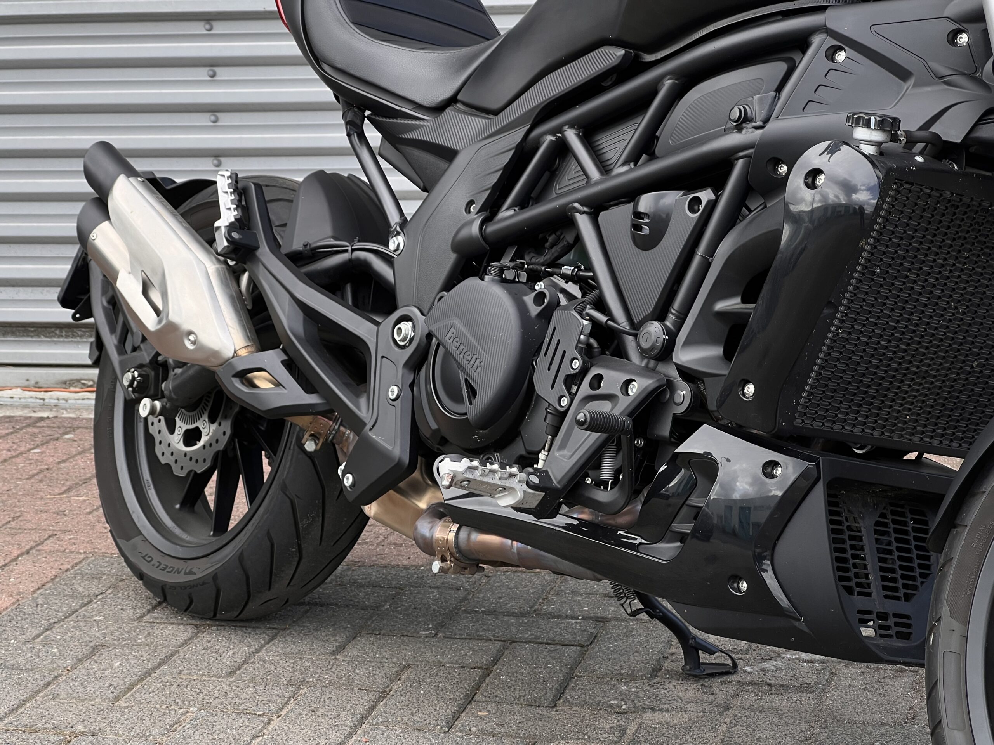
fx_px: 2211
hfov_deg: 25.3
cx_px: 497
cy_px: 372
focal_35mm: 77
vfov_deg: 19.1
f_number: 2.8
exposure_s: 1/99
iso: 32
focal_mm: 9
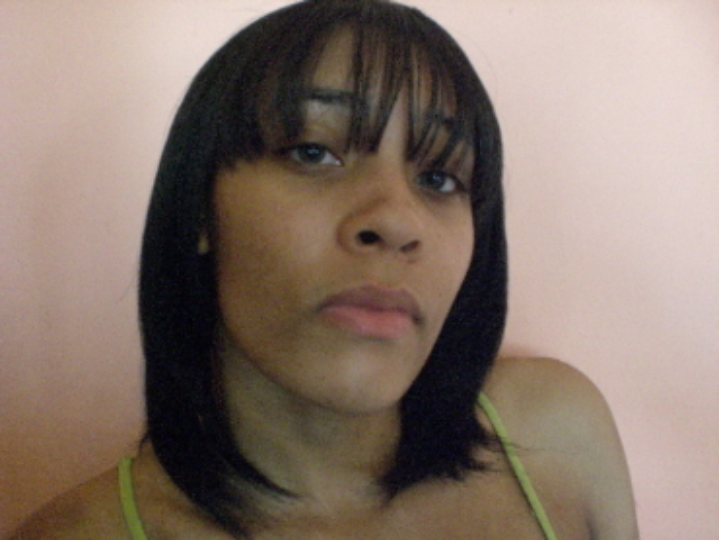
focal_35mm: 38
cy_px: 270
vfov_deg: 37.8
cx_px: 360
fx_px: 790
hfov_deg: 48.9
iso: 800
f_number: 3.1
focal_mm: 6.3
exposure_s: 1/25
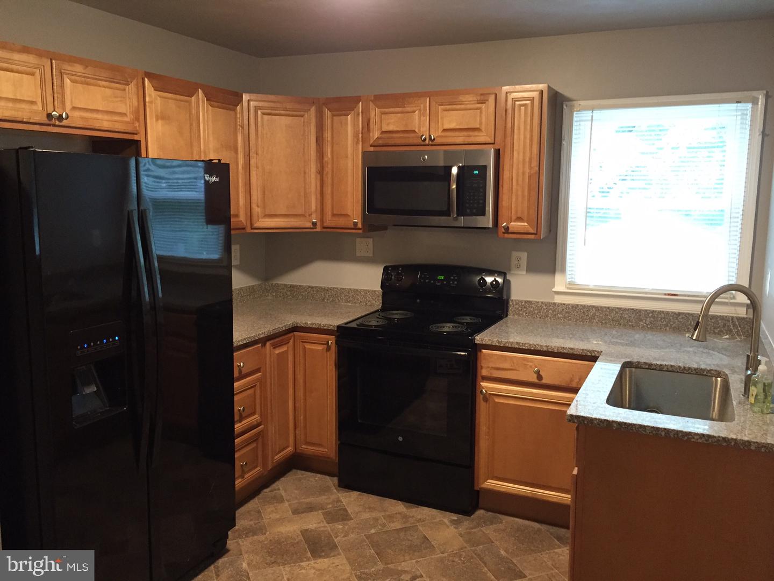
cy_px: 290
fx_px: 648
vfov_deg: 48.2
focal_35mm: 29
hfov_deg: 61.7
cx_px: 387
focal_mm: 4.15
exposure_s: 1/24
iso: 250
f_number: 2.2
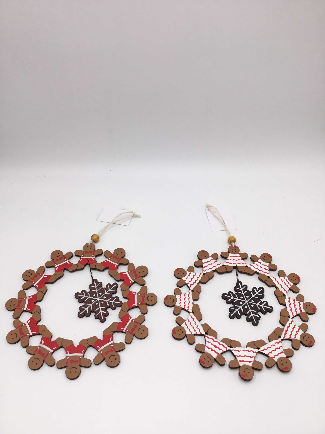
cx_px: 162
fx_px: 388
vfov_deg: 58.4
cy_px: 217
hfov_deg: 45.4
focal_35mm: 31
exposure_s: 1/251
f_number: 2.4
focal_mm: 3.3
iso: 25
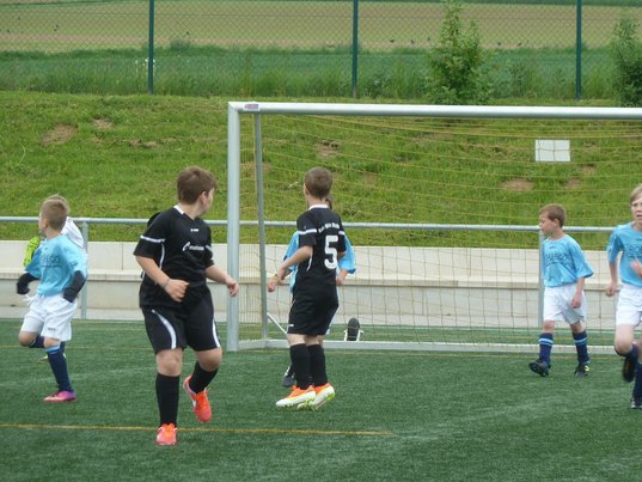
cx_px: 332
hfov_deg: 5.8
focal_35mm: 339
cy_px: 199
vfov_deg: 4.4
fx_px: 6289
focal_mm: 42.6
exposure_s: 1/125
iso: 80
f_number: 4.7
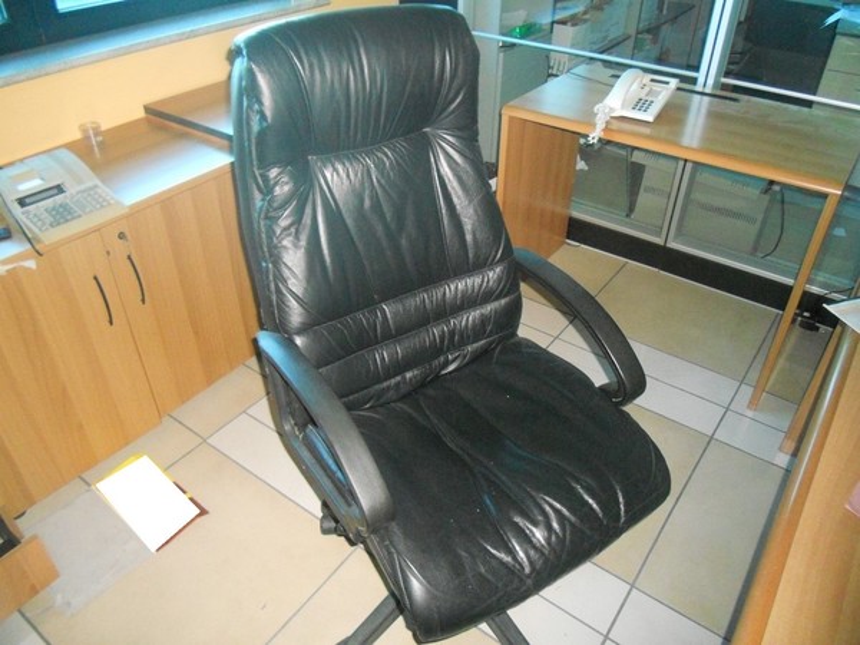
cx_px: 430
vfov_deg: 51.4
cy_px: 322
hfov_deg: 65.3
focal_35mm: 27
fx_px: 671
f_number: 3.2
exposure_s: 1/25
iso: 640
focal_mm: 4.9
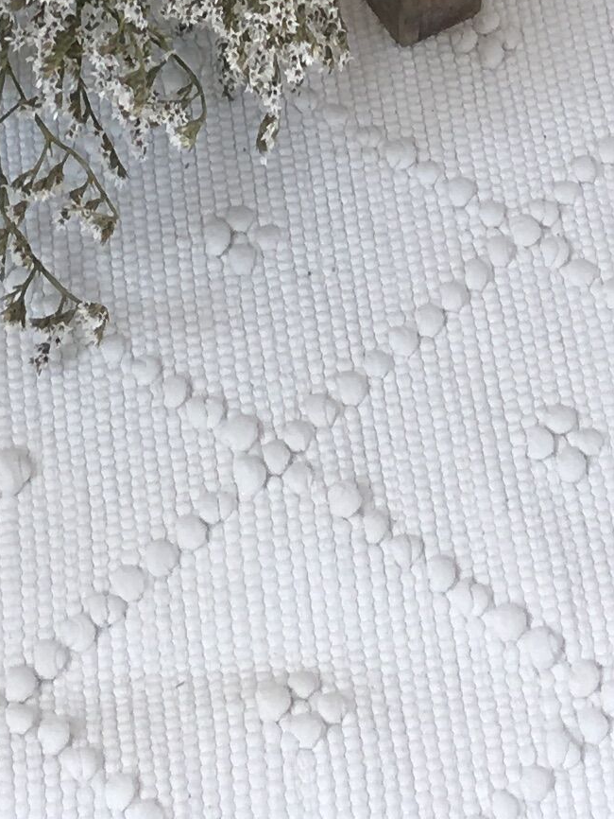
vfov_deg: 12.2
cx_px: -88
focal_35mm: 135
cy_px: -1012
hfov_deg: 10.8
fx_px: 3191
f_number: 2.2
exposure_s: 1/100
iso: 25
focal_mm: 4.15
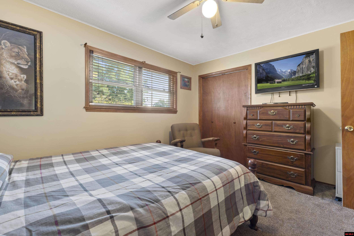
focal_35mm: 15
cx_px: 177
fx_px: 147
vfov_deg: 77.3
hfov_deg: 100.4
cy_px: 118
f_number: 9
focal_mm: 10
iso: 200
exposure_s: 2.5
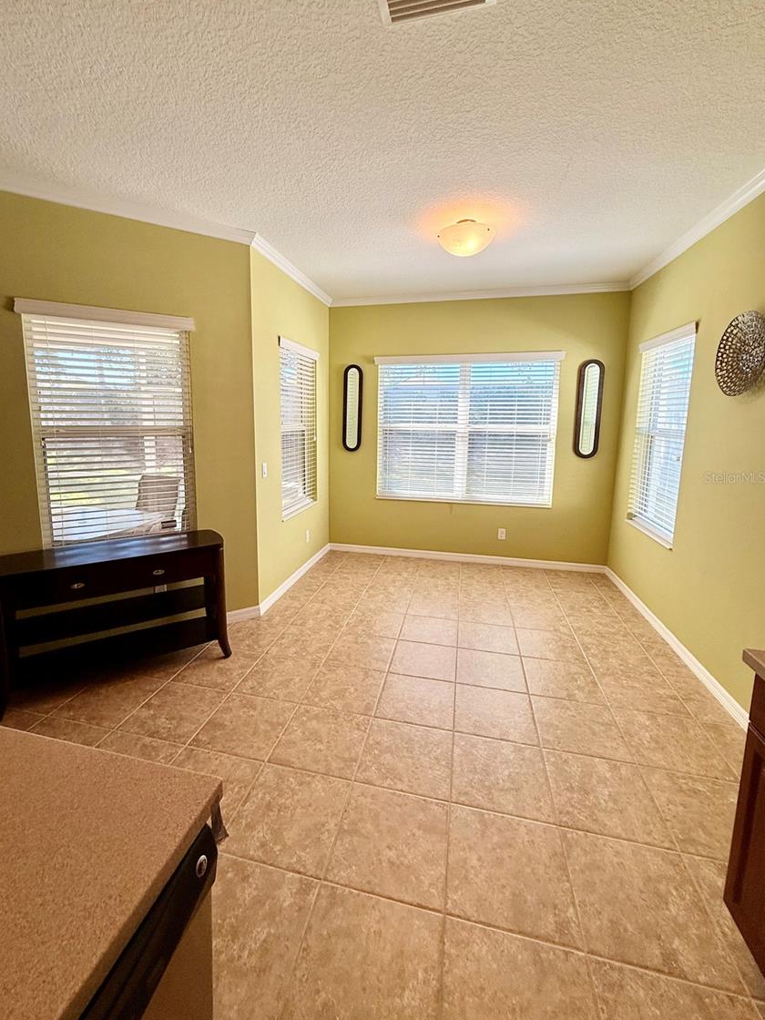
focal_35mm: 15
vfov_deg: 98.0
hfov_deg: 81.7
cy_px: 477
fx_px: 442
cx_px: 359
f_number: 2.2
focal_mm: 2.22
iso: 64
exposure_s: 1/164
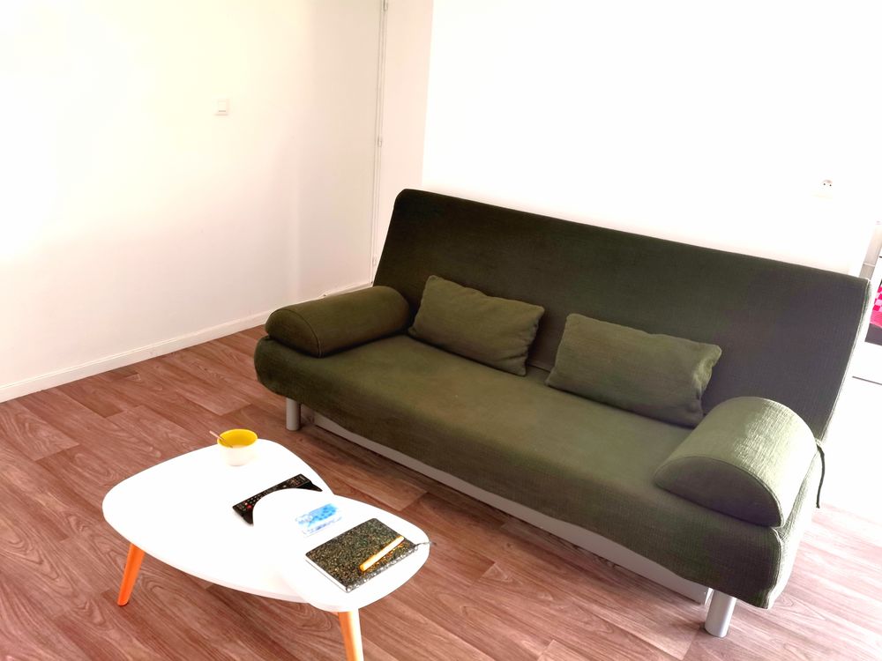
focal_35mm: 27
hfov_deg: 65.3
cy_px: 330
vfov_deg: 51.4
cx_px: 441
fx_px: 688
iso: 320
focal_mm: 5.58
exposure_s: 1/33.3
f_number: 1.8
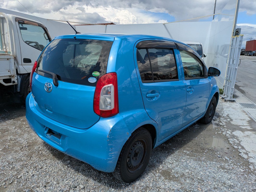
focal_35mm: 25
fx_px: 185
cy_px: 96
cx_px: 128
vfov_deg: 54.9
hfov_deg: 69.4
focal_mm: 5.43
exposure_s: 1/3745
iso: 45
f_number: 1.89
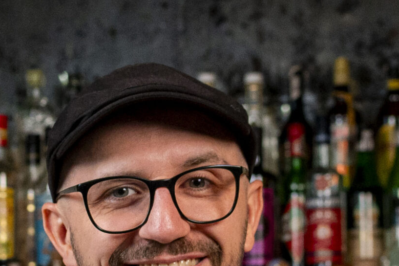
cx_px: 41
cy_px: 374
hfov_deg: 12.5
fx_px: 1806
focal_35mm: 163
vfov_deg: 8.3
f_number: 3.5
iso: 1600
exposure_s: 1/400
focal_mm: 35
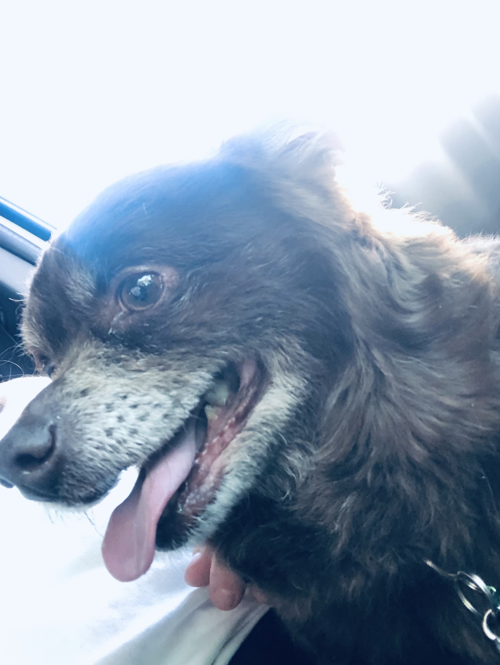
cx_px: 278
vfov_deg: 47.8
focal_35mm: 39
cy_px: 337
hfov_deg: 36.8
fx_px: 750
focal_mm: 2.87
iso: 160
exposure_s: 1/60
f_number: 2.2
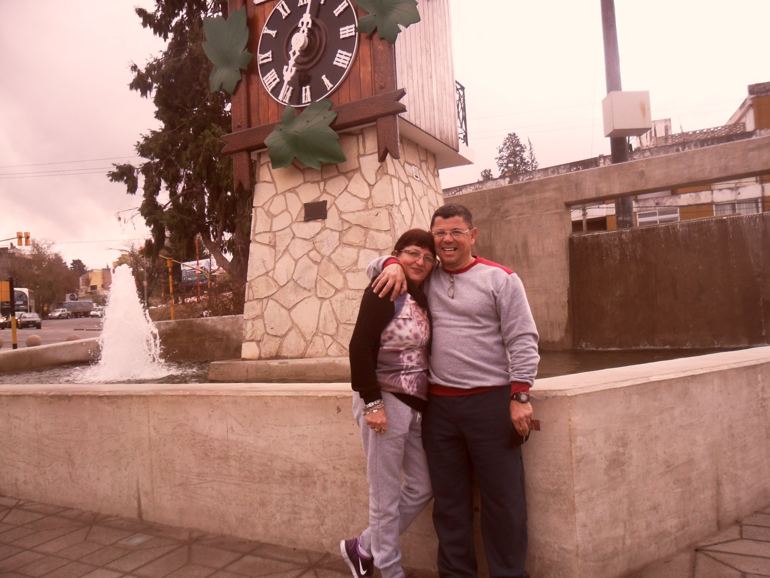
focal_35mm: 27
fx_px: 601
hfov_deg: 65.3
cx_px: 385
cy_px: 289
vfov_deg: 51.4
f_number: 3.5
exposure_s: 1/500
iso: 100
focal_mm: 4.9
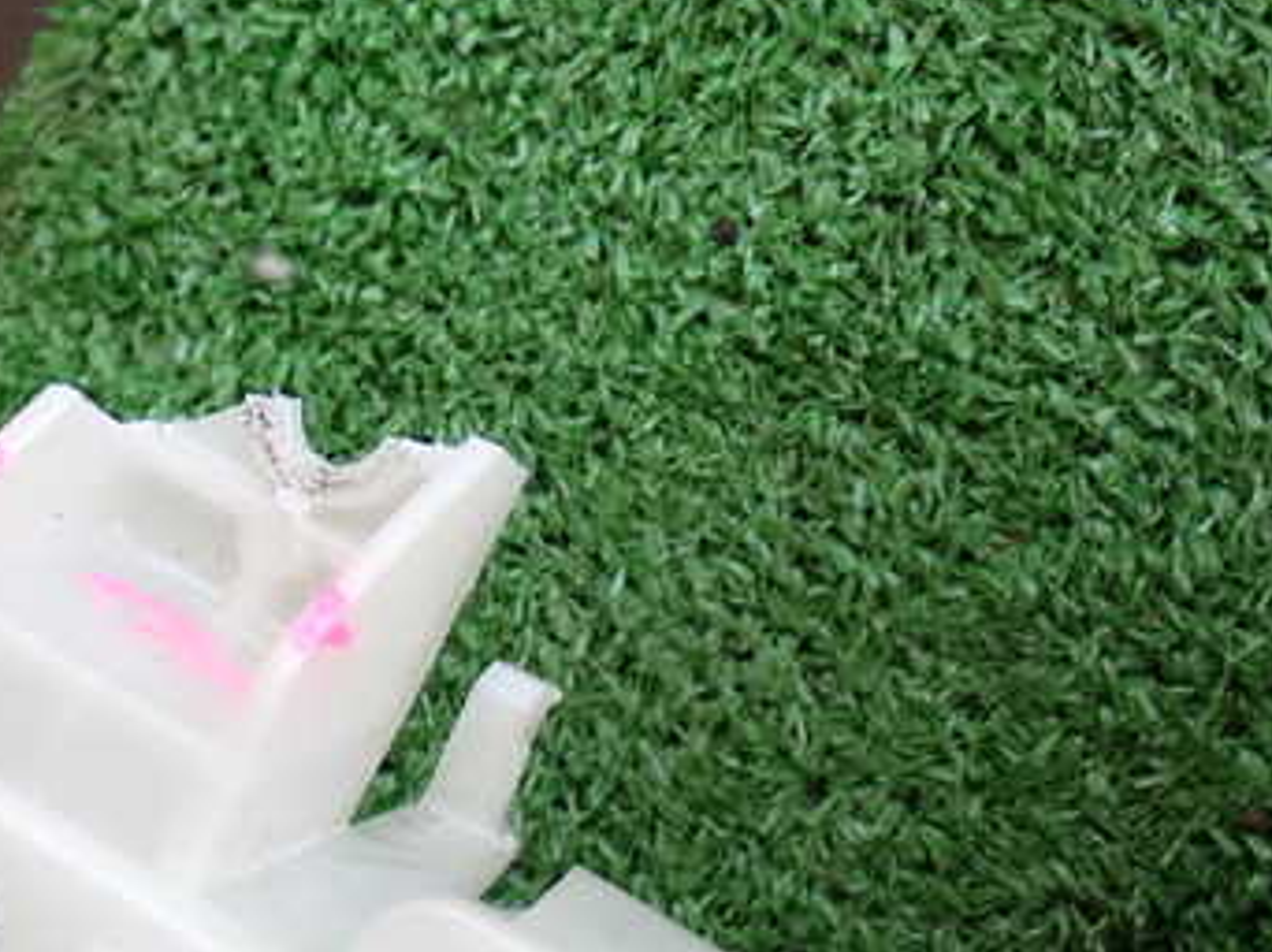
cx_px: 316
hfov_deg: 26.7
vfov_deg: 20.3
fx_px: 2644
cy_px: 666
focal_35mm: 72
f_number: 2.8
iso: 160
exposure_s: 1/80
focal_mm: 7.31
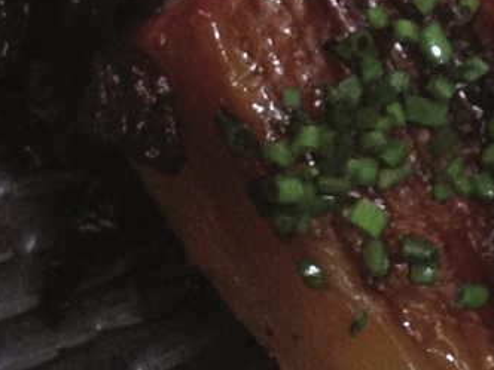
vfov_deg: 6.1
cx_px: 789
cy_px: -210
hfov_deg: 8.0
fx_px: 3439
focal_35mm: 241
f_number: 2.4
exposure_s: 1/20
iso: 125
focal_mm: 4.28
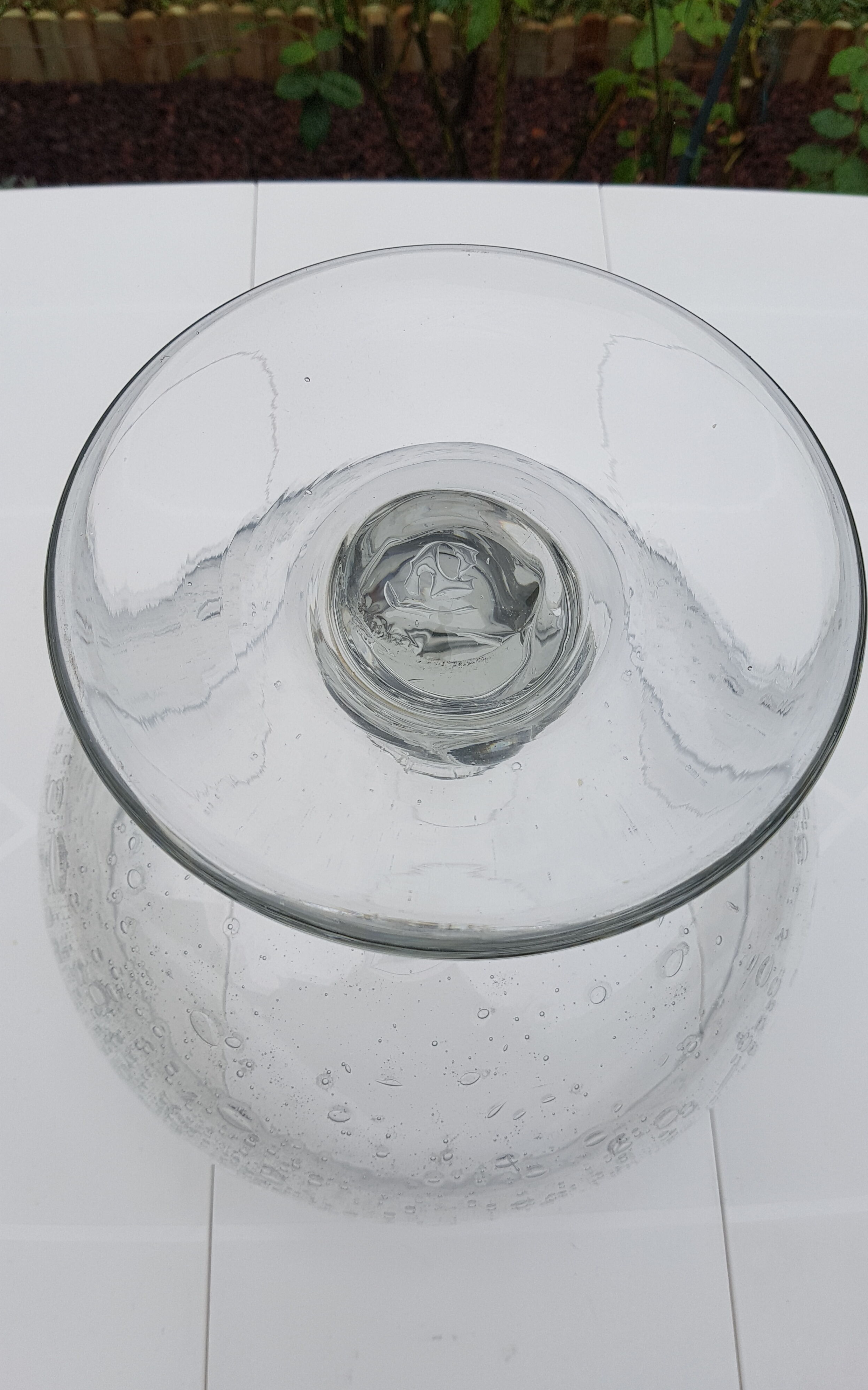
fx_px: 1060
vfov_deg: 66.5
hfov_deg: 44.5
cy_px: 694
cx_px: 461
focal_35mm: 28
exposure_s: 1/2448
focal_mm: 4.2
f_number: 1.7
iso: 50
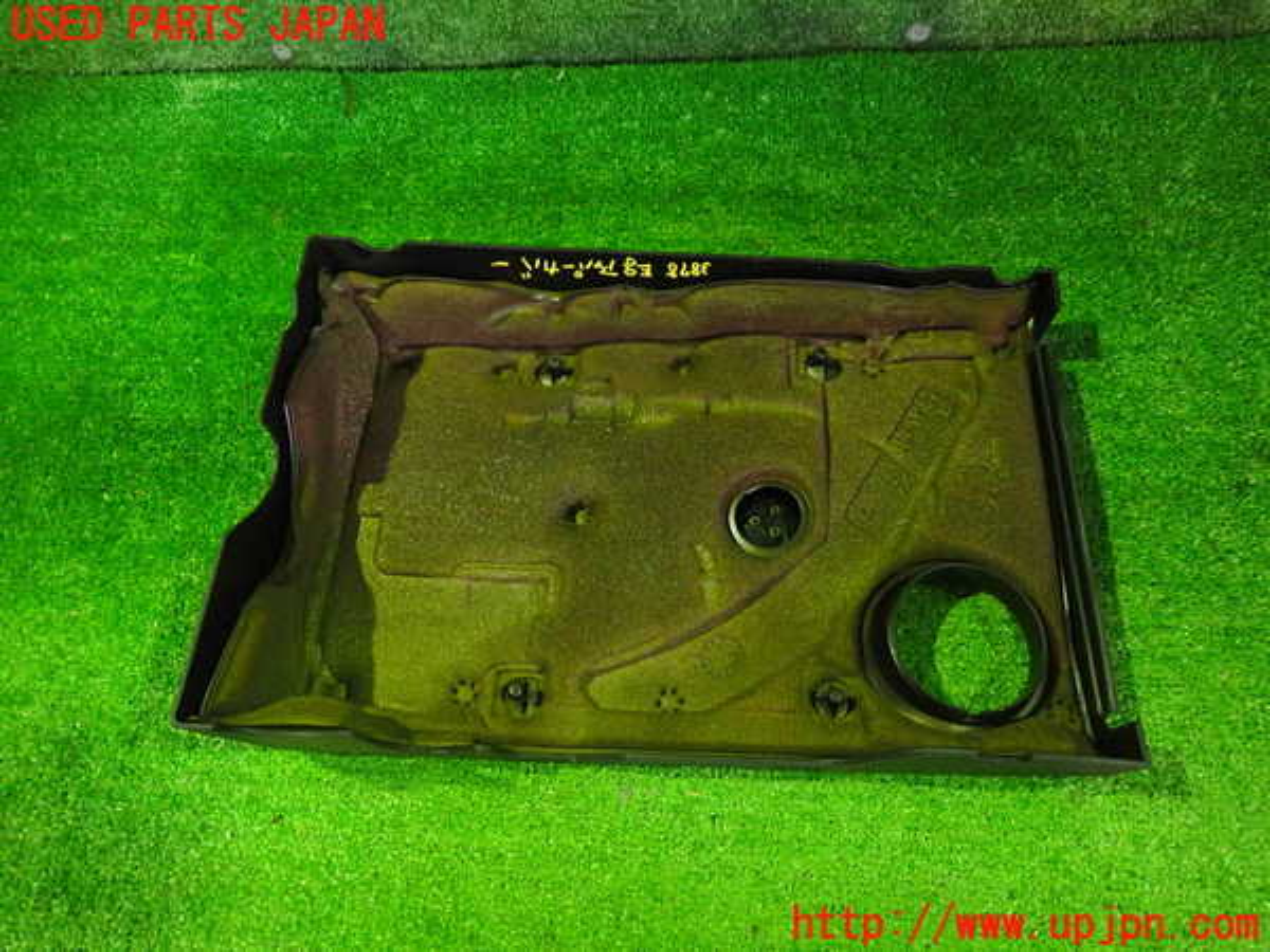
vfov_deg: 54.9
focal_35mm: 25
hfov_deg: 69.4
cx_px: 635
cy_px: 476
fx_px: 917
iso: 800
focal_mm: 4.5
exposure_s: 1/25
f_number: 2
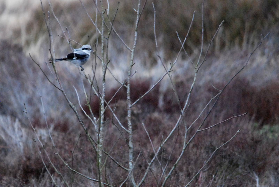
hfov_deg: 2.7
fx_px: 5819
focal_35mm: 750
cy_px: 94
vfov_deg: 1.8
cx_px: 140
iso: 1600
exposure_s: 1/160
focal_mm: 500
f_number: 6.3
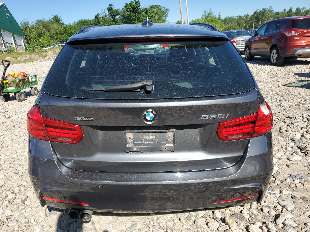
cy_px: 120
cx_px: 150
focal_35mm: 27
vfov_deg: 51.4
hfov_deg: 65.3
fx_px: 242
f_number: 1.5
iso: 50
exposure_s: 1/2500
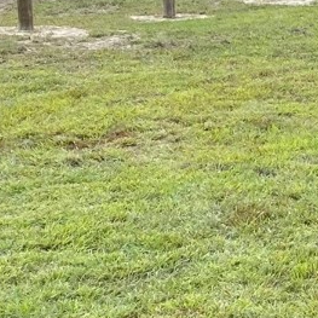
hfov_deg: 11.9
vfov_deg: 13.0
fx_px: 1393
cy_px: 151
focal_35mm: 134
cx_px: 585
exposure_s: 1/1157
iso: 32
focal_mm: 4.25
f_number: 1.8
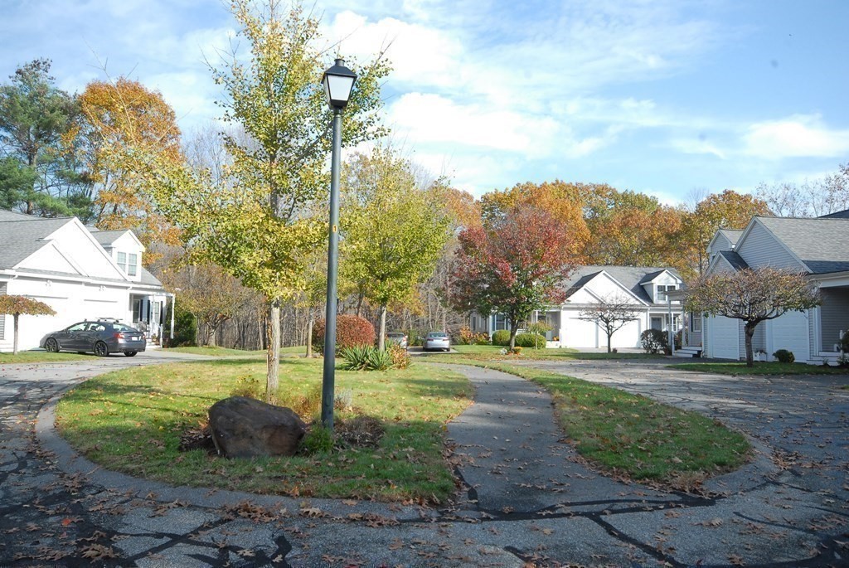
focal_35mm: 30
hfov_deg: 61.9
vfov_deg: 43.7
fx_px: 708
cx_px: 424
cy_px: 284
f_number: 11
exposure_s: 1/160
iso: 400
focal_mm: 20
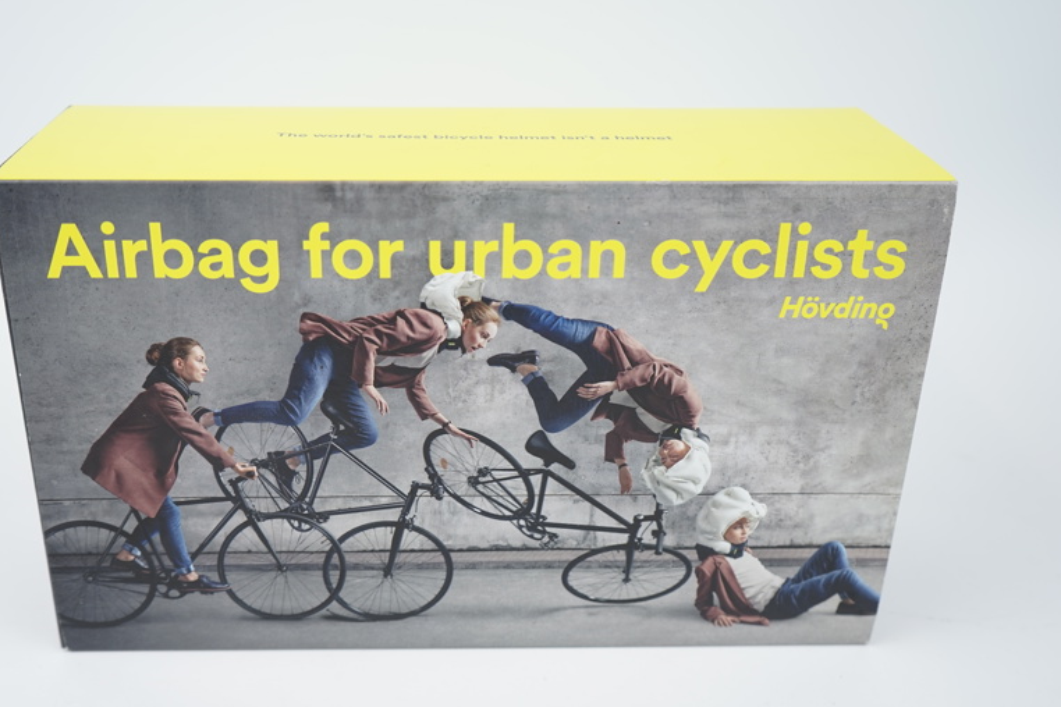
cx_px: 459
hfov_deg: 49.4
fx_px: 1149
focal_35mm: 39
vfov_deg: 34.2
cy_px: 390
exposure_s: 1/80
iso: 100
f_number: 4.5
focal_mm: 33
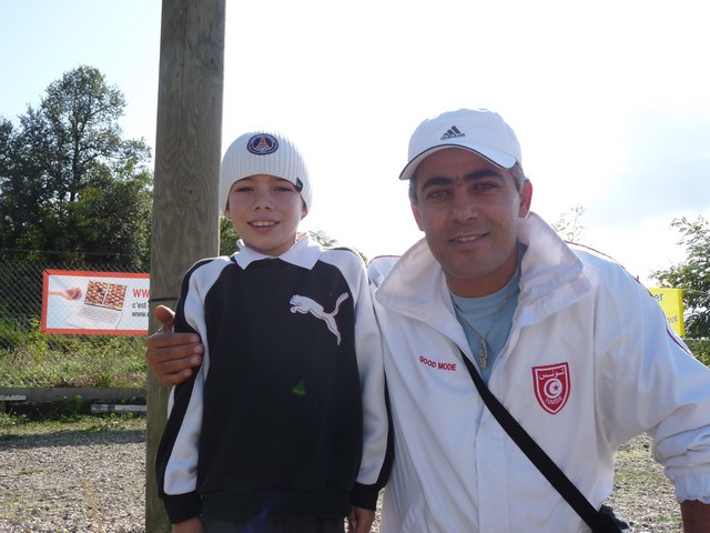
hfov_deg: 49.0
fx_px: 779
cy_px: 266
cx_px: 355
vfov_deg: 37.7
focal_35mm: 38
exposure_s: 1/640
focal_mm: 6.8
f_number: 4
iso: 100
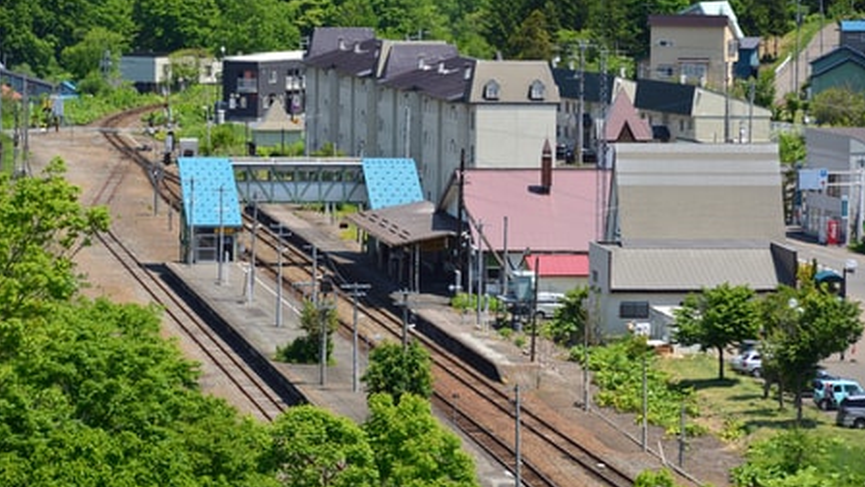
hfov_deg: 10.1
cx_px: 432
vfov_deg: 5.7
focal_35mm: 213
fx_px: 4875
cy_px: 256
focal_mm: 135
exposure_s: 1/400
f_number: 8
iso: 160
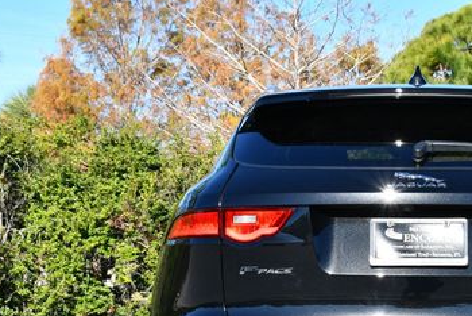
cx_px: 390
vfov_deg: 11.7
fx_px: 1535
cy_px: 288
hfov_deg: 17.3
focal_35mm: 117
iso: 125
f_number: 8
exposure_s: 1/250
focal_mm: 32
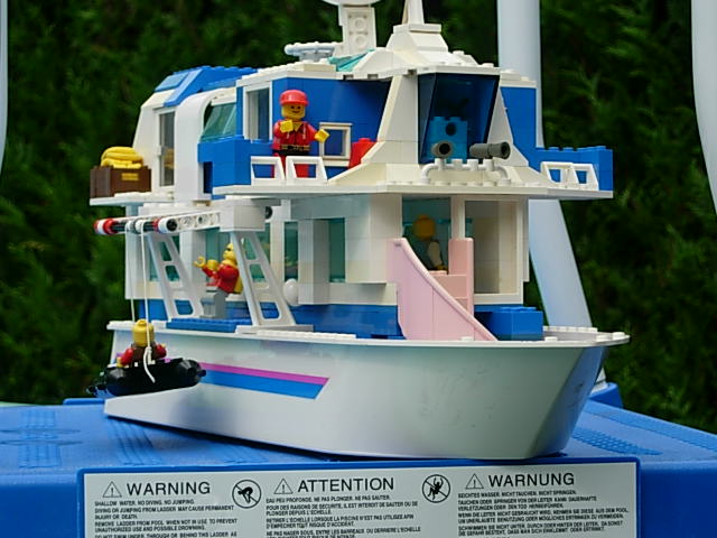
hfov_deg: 19.1
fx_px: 2133
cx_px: 358
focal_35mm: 103
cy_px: 269
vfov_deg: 14.4
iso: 79
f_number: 4.6
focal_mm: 21.3
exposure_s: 1/395
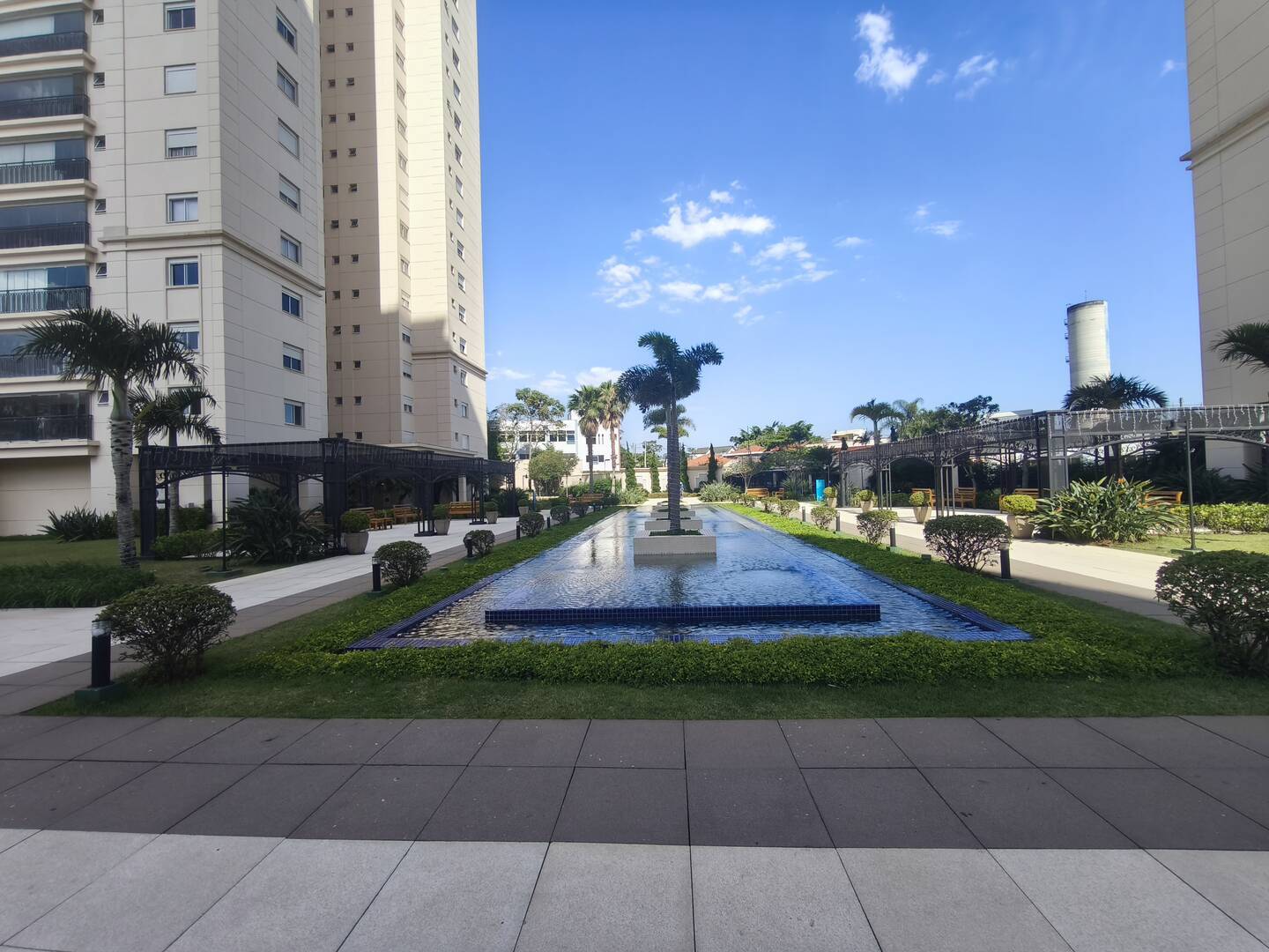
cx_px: 634
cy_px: 476
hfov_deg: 98.2
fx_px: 550
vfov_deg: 81.7
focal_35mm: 15
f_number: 2.2
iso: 50
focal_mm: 1.91
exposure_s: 1/364
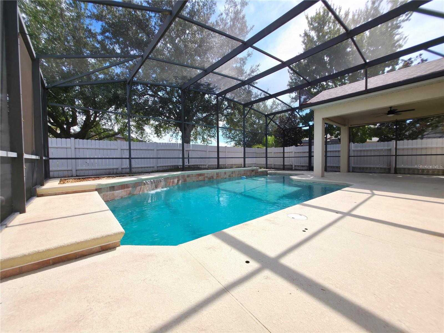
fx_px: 167
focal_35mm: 13
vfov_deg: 89.9
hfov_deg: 106.2
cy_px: 166
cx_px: 222
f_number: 1.9
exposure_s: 1/1809
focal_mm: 2.2
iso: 20
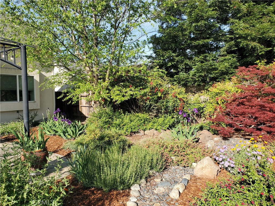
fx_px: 207
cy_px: 103
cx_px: 138
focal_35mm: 26
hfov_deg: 67.3
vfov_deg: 53.1
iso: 50
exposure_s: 1/868
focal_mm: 4.3
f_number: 2.4
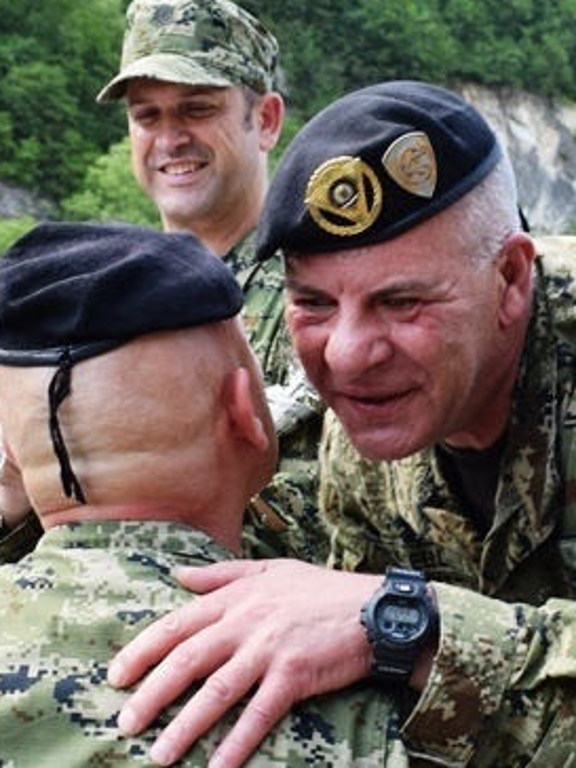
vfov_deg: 21.0
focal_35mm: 93
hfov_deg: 15.8
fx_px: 2071
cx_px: 428
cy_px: 436
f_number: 6.3
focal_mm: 23
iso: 400
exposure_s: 1/160
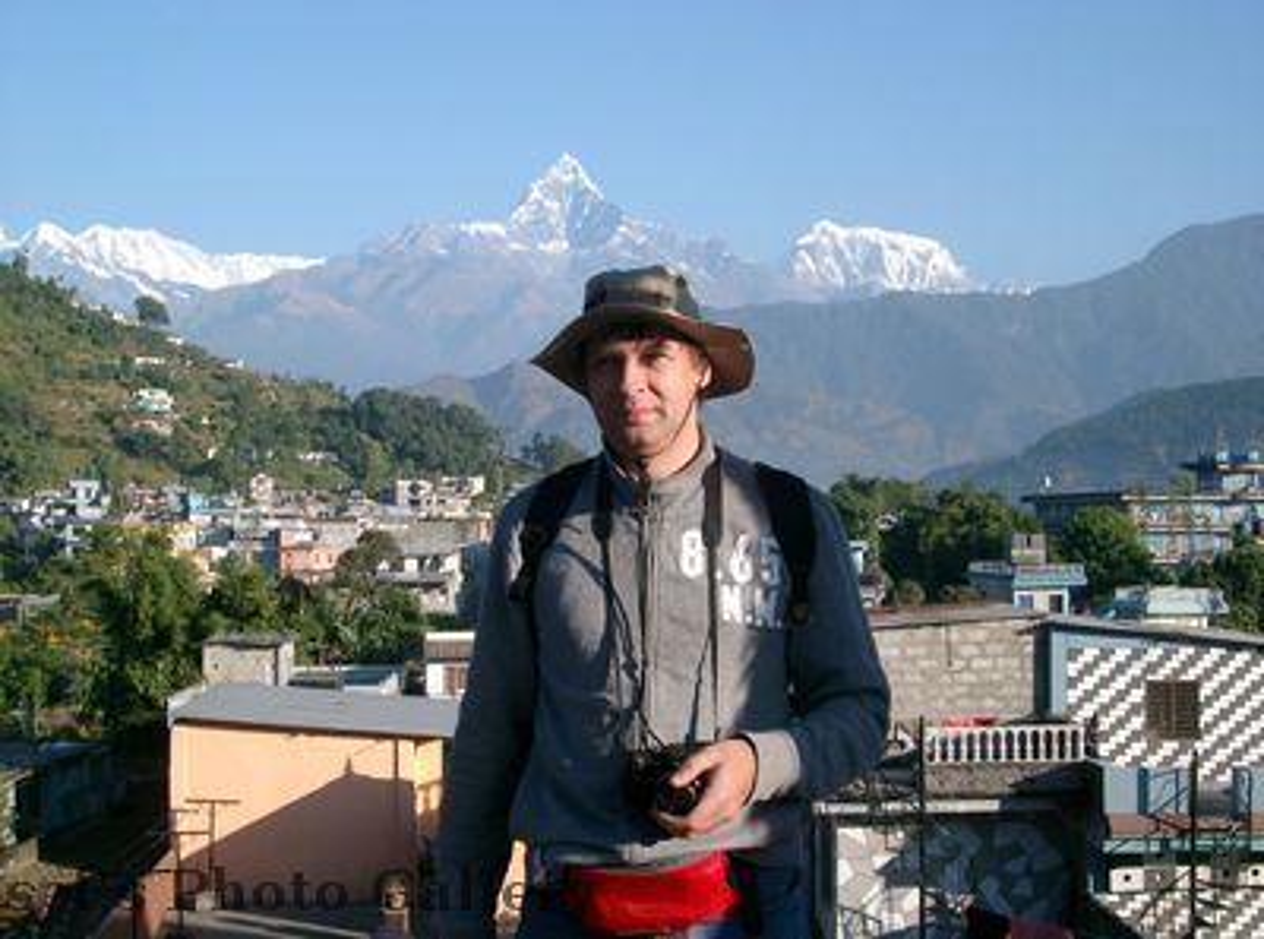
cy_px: 470
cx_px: 632
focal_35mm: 50
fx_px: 1819
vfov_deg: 28.9
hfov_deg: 38.3
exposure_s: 1/320
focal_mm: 10.2
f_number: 5.8
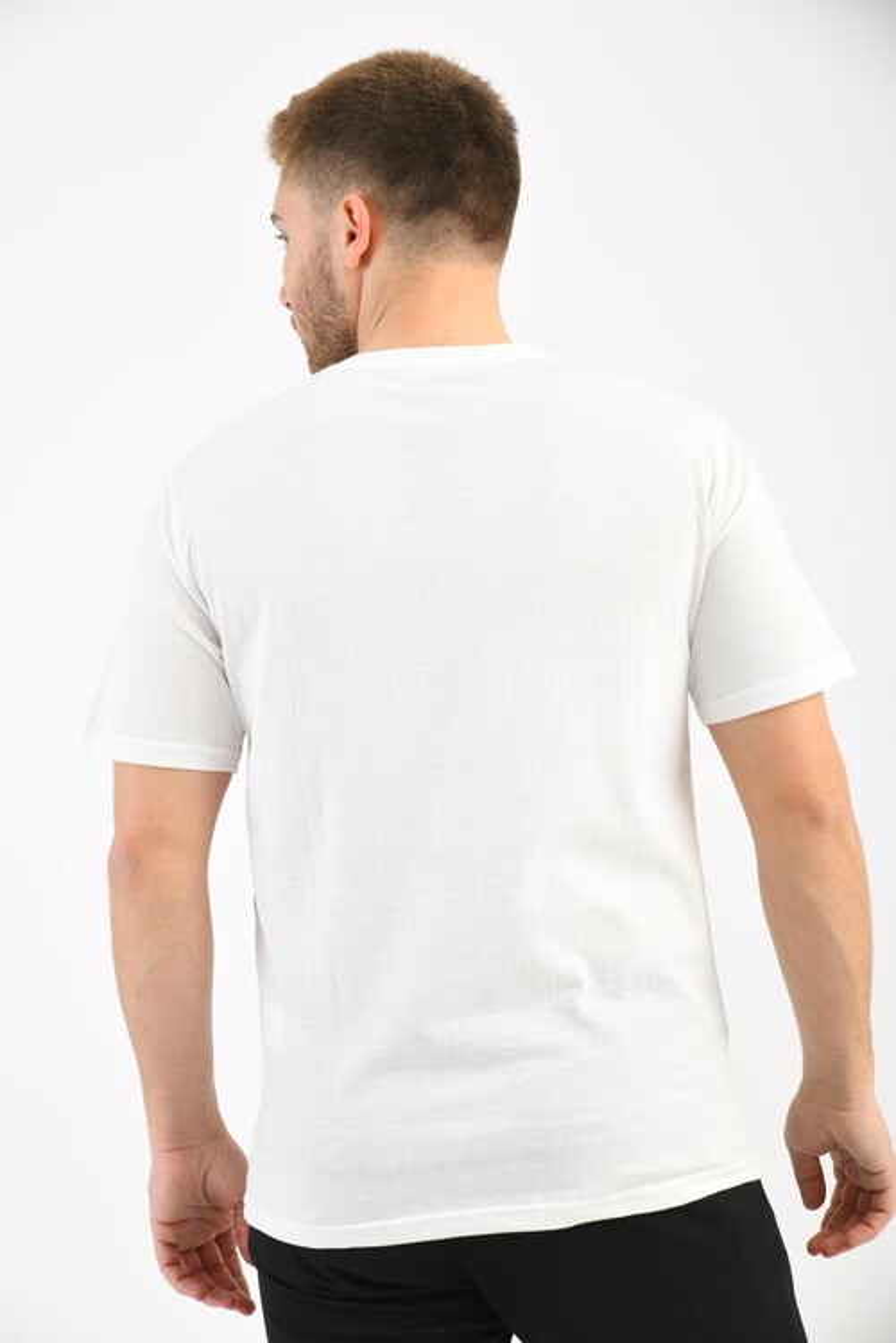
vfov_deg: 32.4
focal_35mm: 62
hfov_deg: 21.9
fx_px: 2314
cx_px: 448
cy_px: 672
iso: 100
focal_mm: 62
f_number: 7.1
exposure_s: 1/160
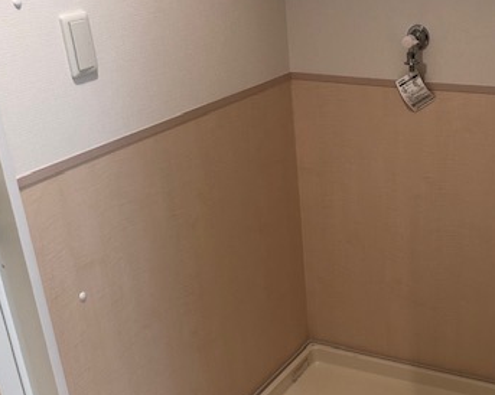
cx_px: 377
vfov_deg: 29.3
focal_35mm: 51
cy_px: 287
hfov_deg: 35.8
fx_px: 747
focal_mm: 3.99
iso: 40
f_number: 1.8
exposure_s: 1/20
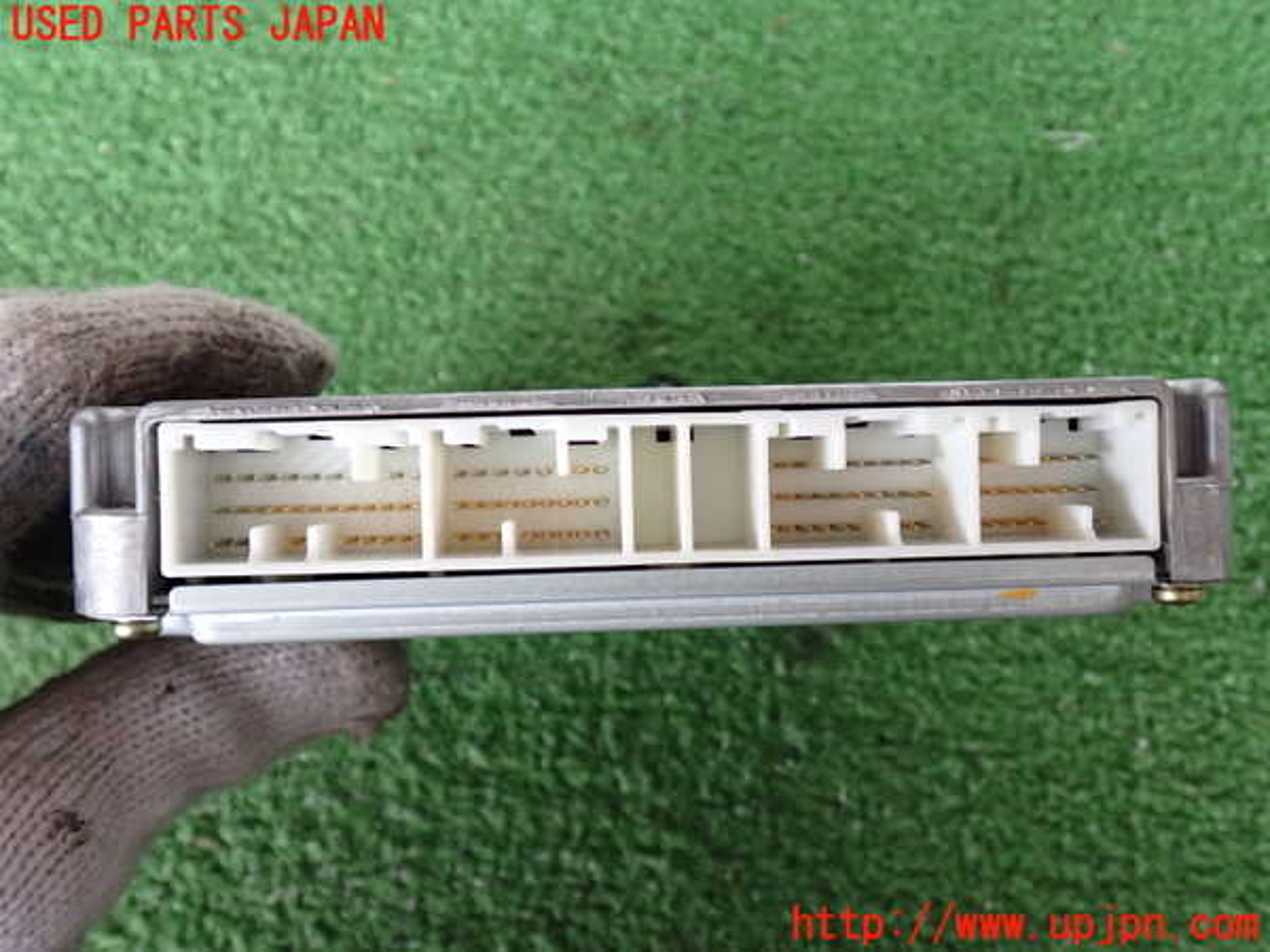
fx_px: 1321
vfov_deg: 39.7
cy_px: 476
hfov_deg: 51.4
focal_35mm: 36
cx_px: 635
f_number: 2.5
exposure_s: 1/40
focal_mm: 6.37
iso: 640
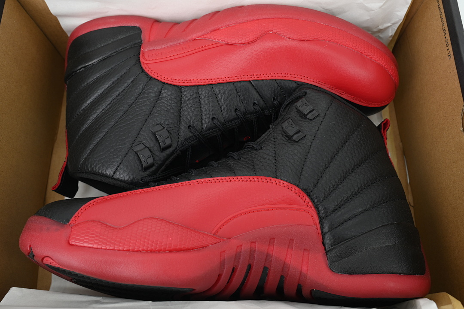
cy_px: 154
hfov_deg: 58.7
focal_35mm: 32
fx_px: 412
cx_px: 232
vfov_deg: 41.1
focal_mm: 32
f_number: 9
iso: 400
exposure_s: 1/80
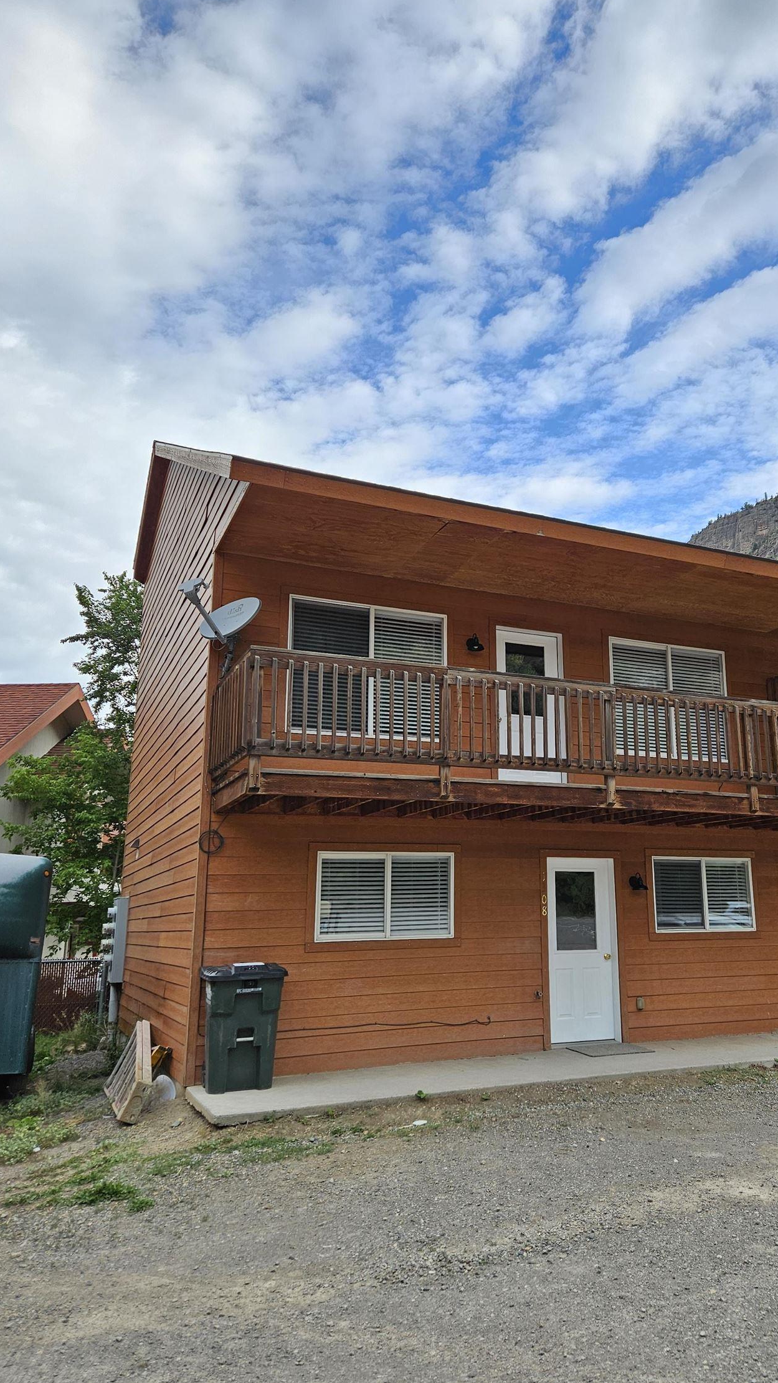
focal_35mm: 26
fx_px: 954
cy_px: 692
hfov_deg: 43.9
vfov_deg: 71.9
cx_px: 506
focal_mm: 5.4
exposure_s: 1/516
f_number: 1.8
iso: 32
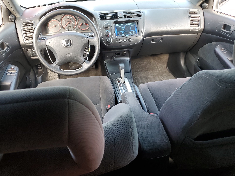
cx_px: 118
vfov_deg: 53.1
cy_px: 88
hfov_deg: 67.3
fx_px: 177
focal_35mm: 26
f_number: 1.5
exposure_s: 1/60.2
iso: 59
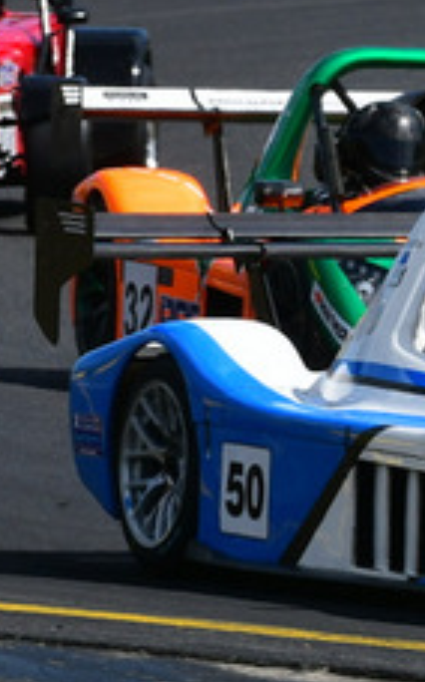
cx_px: 721
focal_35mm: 1343
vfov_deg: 1.6
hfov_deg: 1.0
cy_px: 129
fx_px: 24952
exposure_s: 1/640
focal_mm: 250
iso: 320
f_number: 11
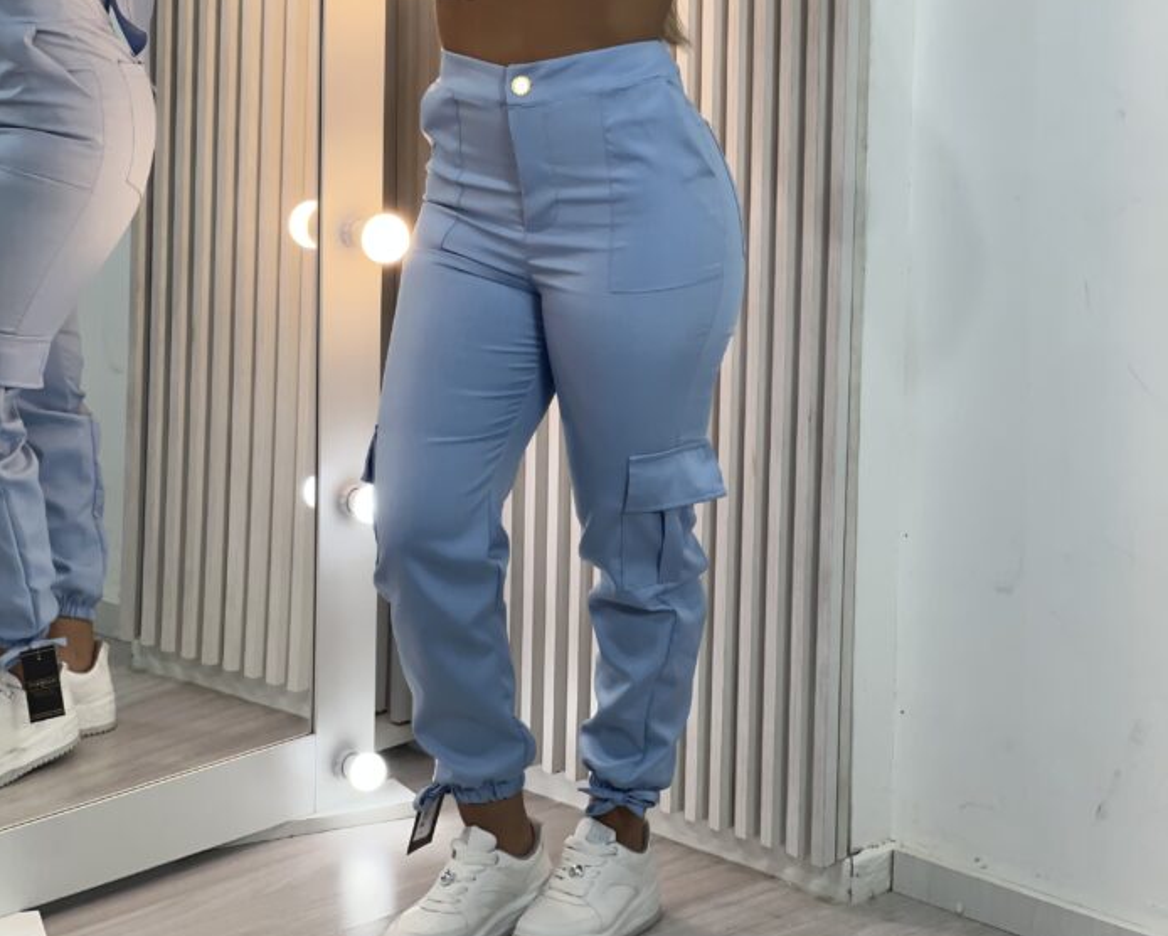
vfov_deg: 15.2
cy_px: 211
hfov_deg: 19.0
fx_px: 3493
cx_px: 586
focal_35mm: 101
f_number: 2.8
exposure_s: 1/120
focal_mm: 9
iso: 64
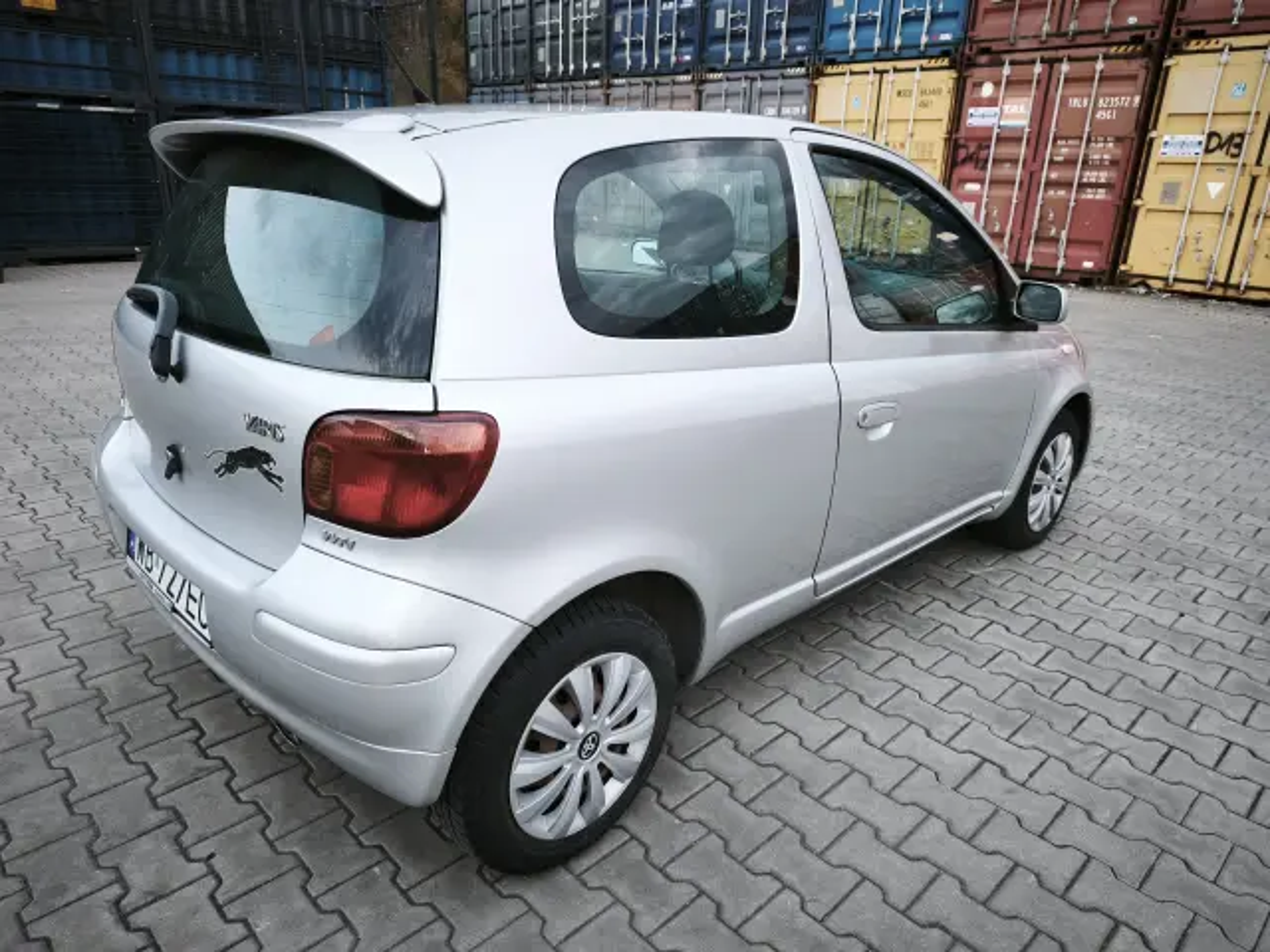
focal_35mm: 23
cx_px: 635
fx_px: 844
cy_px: 476
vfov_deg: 58.9
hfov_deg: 73.9
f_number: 1.62
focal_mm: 6.45
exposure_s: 1/99.9
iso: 250
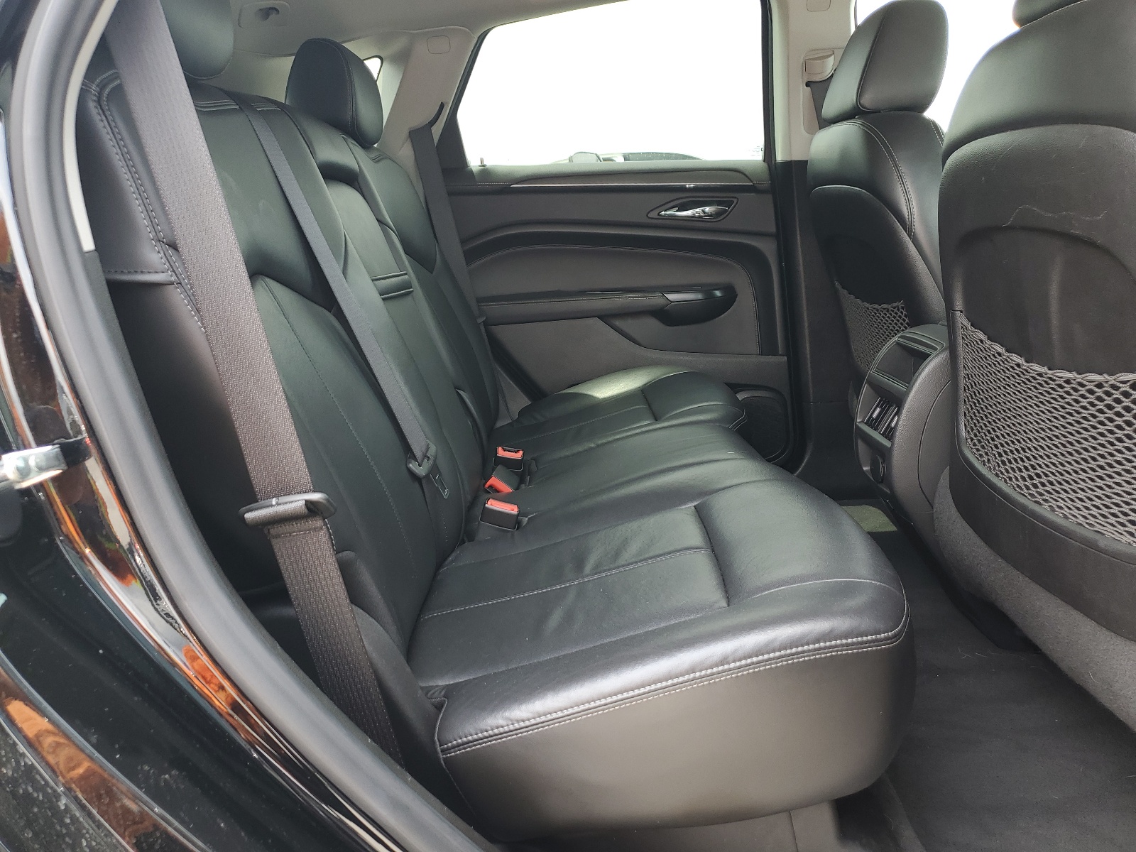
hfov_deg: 67.3
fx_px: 853
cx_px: 568
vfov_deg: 53.1
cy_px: 426
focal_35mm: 26
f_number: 1.5
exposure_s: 1/172
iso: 50
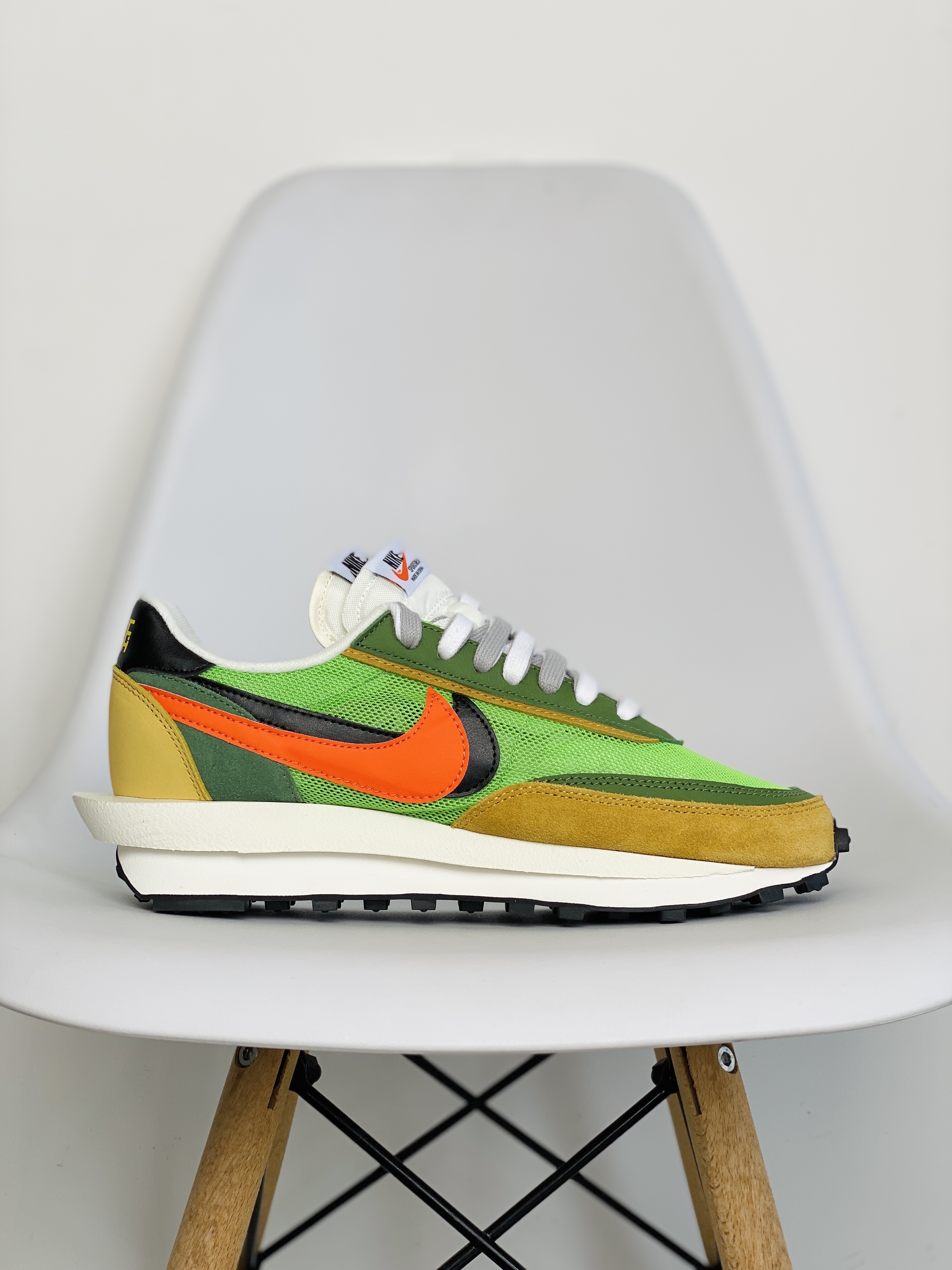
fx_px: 1907
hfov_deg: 28.0
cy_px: 635
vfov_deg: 36.8
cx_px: 476
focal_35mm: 52
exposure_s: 1/135
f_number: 2
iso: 20
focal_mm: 6
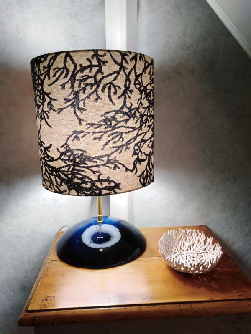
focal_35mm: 26
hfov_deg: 53.1
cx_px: 126
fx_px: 251
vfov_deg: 67.3
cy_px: 167
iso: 116
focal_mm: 3.46
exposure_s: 1/33.3
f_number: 2.2
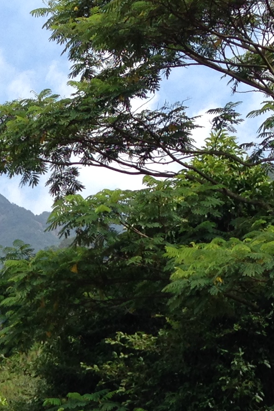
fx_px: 1450
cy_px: 488
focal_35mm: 127
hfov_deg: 10.4
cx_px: -139
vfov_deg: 15.6
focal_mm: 4.12
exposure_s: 1/763
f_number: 2.4
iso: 50
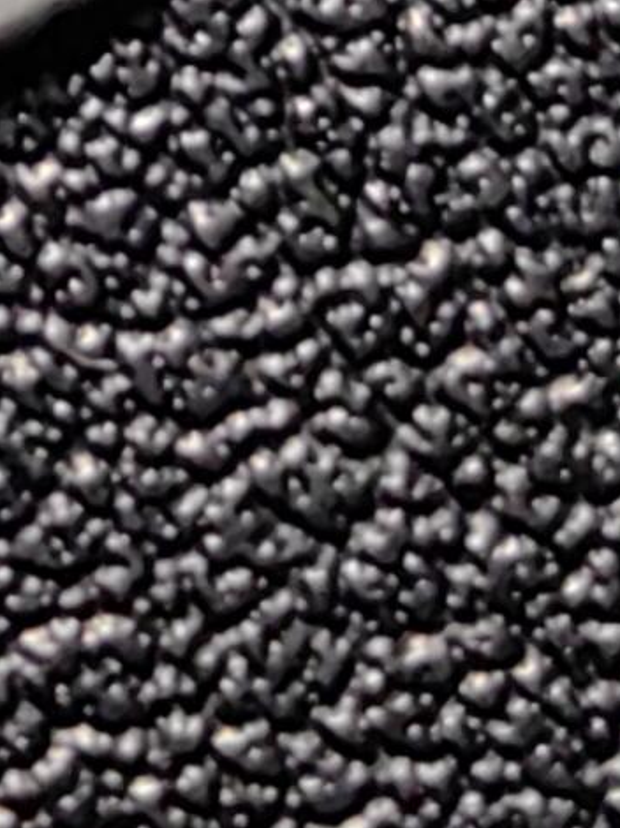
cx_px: -449
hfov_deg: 5.0
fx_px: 7051
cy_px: -701
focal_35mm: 295
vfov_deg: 6.6
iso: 100
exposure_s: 1/100
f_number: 2
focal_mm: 5.75
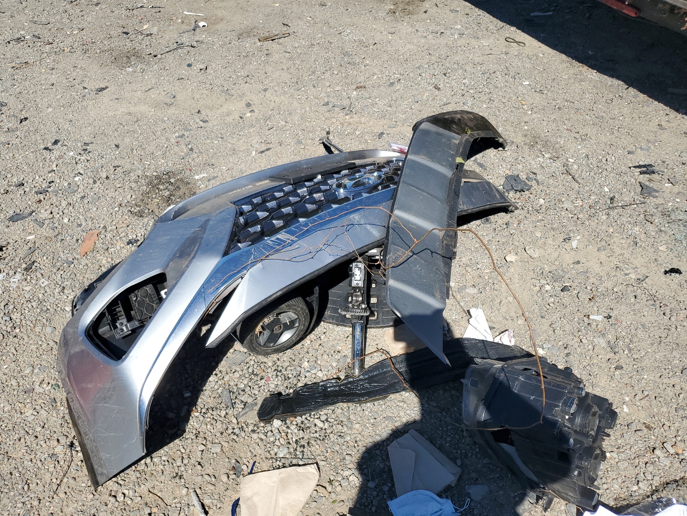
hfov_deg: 67.3
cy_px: 258
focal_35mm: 26
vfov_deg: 53.1
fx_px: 516
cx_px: 344
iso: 50
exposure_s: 1/3333
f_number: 1.5
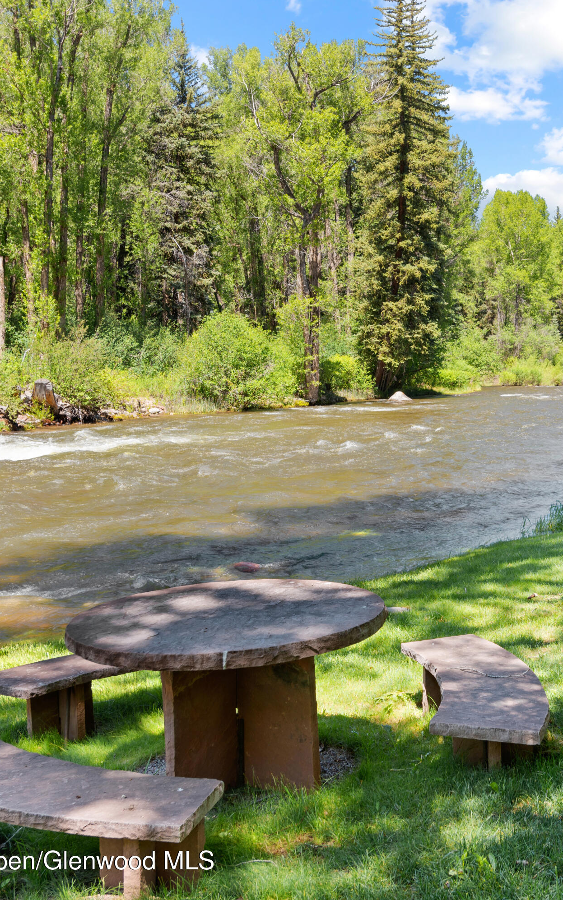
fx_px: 1129
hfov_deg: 27.6
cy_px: 450
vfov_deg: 43.5
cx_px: 425
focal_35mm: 46
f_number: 7.1
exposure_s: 1/15
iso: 100
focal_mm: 30
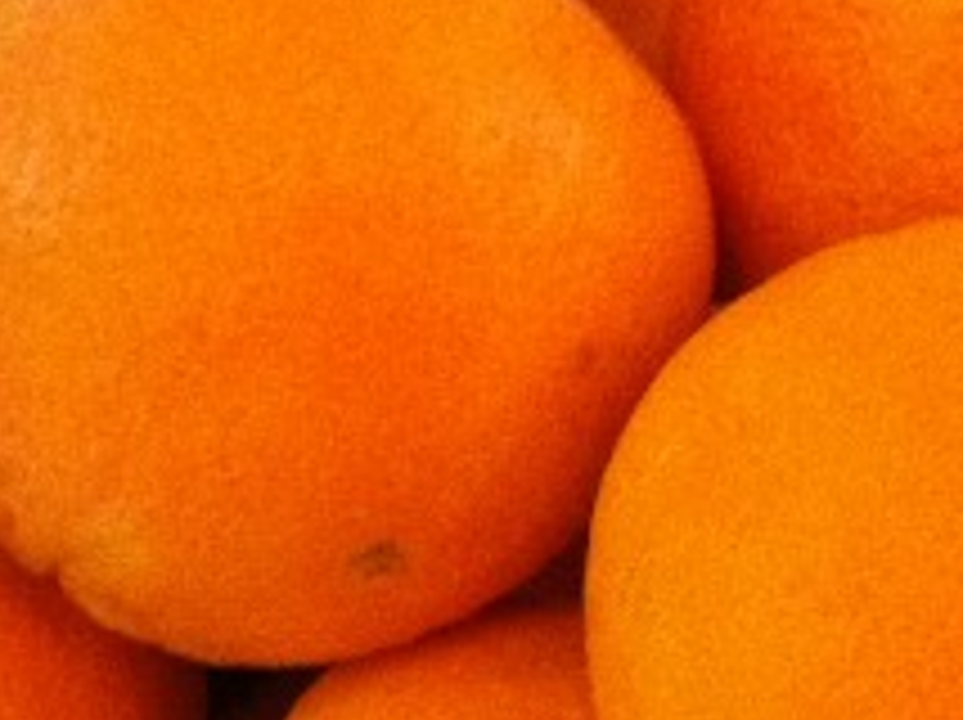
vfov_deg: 11.4
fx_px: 3612
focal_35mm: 130
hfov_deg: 15.2
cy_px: 232
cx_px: 338
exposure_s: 1/15
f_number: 2.8
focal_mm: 3.85
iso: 500
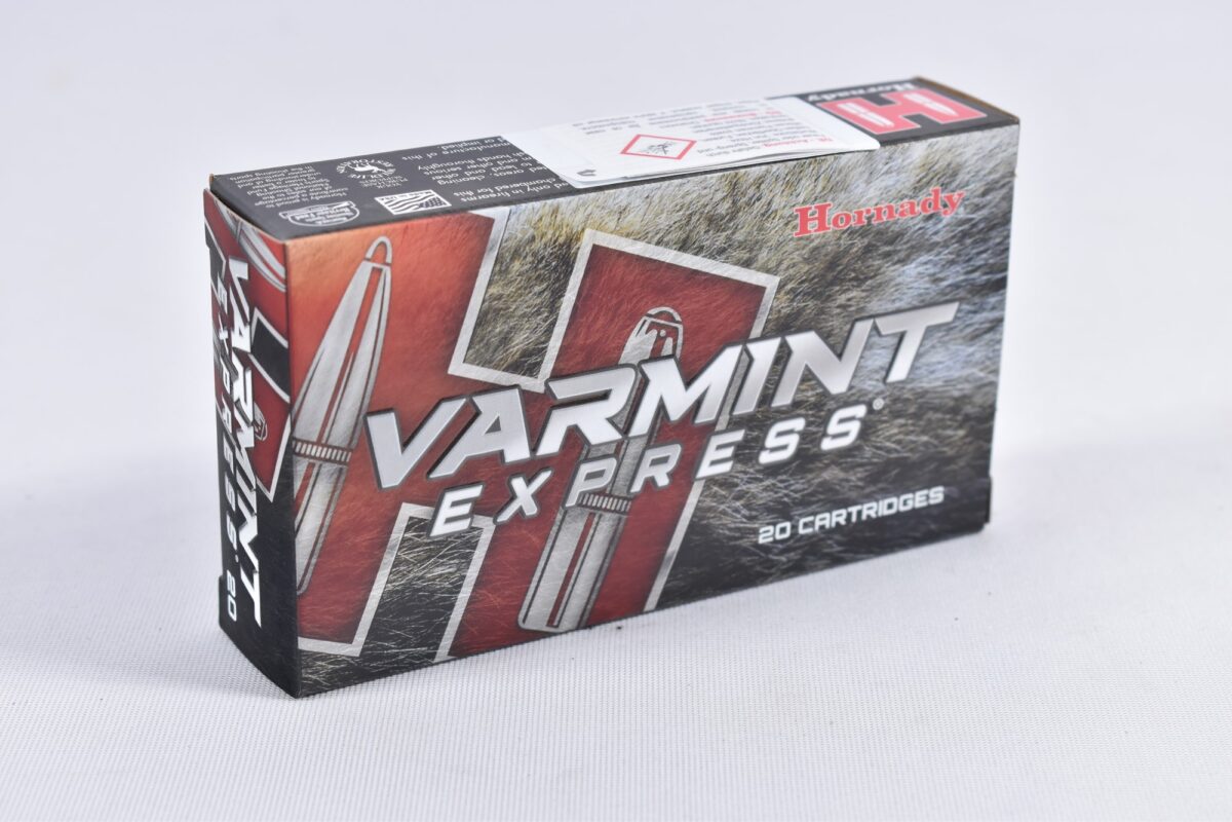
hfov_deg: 24.6
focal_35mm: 82
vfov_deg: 16.6
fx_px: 2823
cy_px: 411
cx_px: 616
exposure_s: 1/50
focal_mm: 55
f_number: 5.6
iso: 640
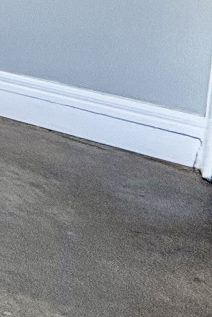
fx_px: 821
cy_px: -186
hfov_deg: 7.3
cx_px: -731
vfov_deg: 18.8
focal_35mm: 93
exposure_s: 1/99
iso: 100
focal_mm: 2.22
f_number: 2.2
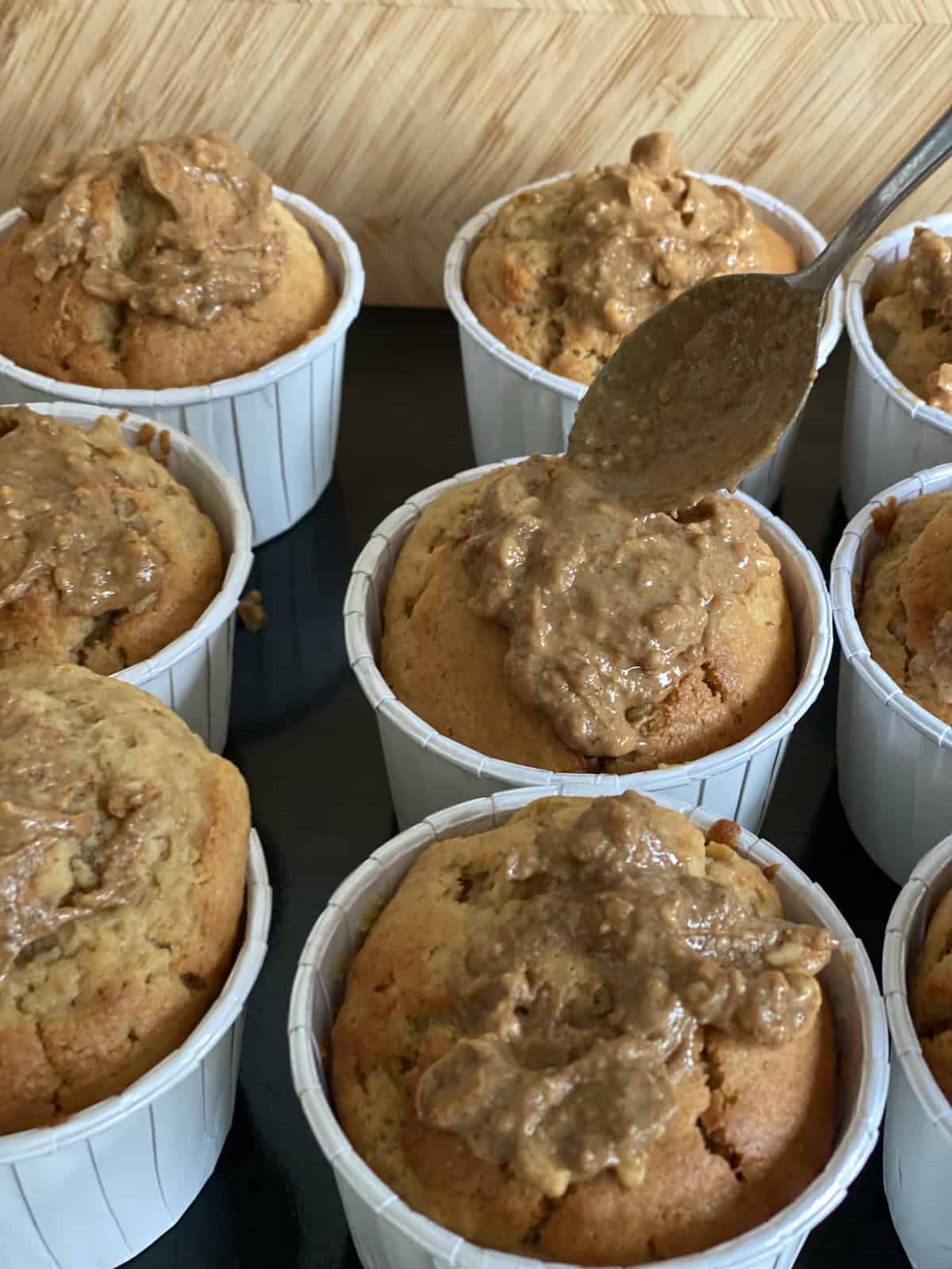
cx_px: 476
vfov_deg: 36.8
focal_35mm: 52
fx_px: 1907
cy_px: 634
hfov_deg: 28.0
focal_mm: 6
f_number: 2
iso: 200
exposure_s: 1/33
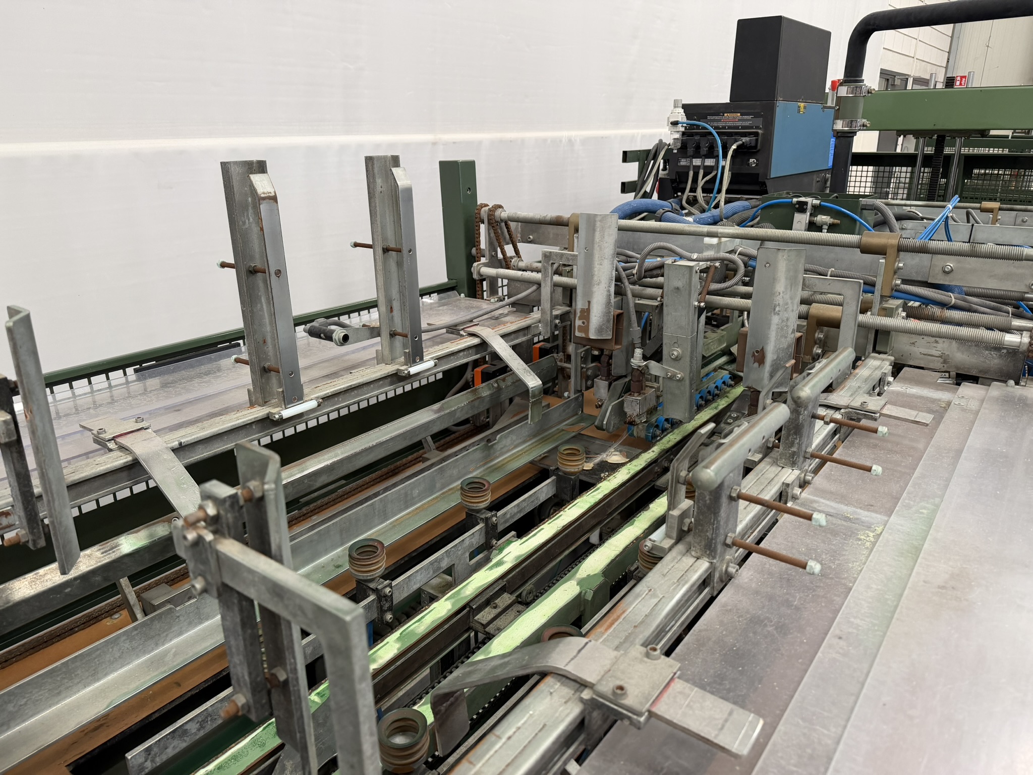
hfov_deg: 71.6
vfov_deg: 56.8
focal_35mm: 24
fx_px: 716
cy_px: 388
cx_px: 516
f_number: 1.78
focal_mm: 6.76
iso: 200
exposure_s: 1/77
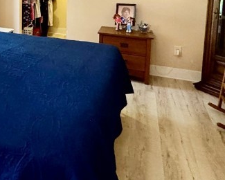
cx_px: -10
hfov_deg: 37.4
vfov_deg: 31.9
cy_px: -5
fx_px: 286
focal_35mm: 43
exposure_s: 1/60
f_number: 2.2
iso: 640
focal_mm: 2.22
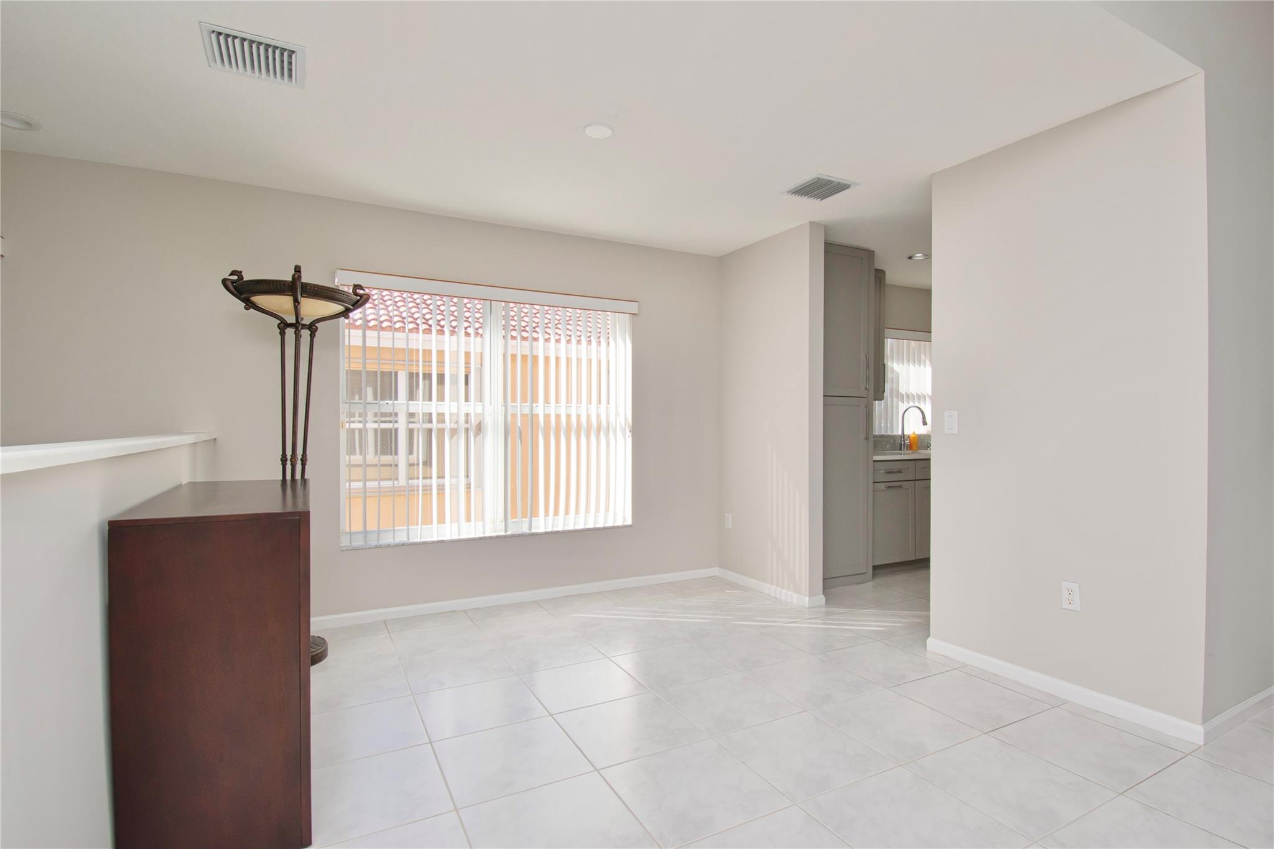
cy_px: 424
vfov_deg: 69.6
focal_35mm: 17
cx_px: 637
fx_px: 610
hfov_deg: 92.4
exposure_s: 1/200
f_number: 10
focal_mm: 11.5
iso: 250
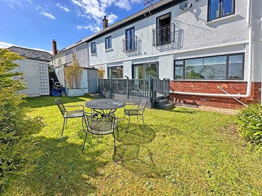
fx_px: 106
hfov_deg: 102.1
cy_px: 98
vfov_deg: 85.7
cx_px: 131
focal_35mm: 14
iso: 50
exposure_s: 1/1304
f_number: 2.2
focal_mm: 2.22
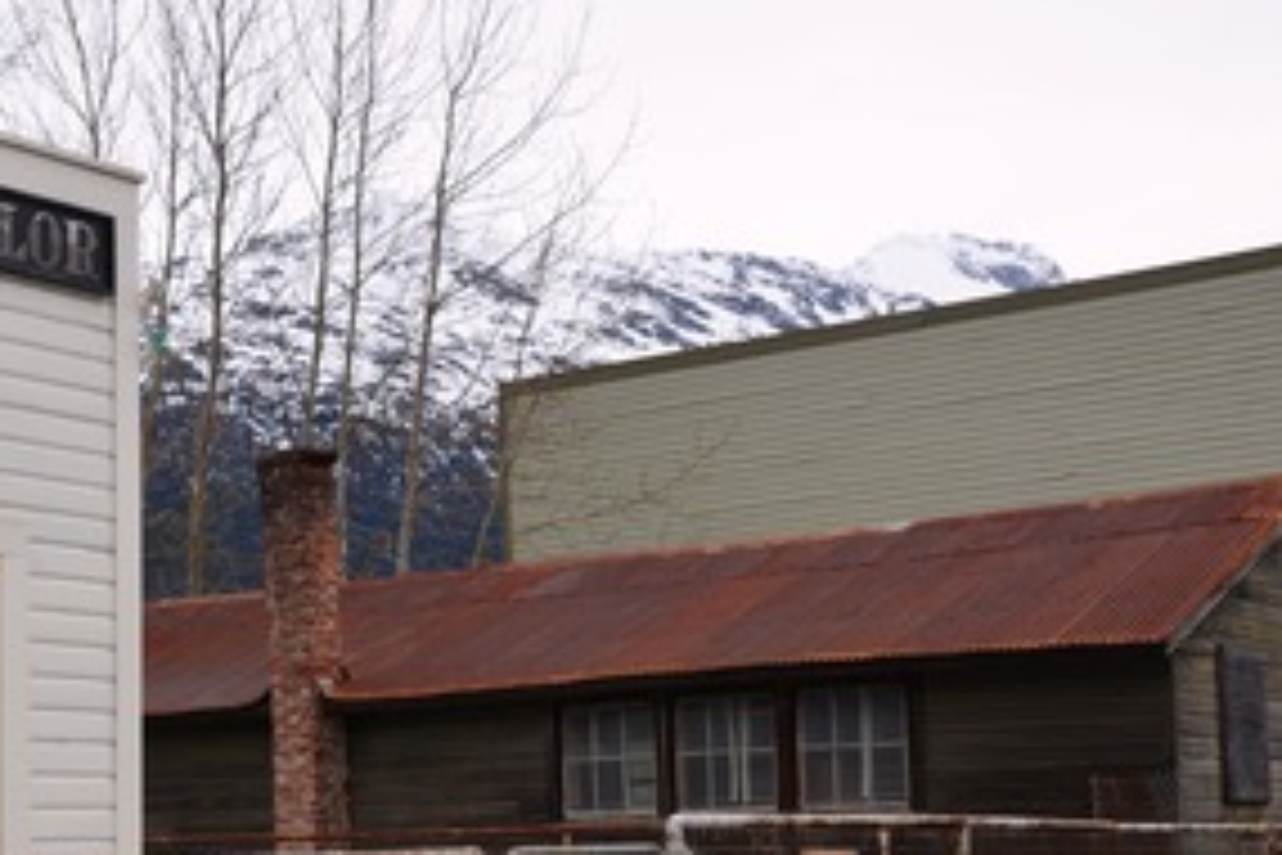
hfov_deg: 30.7
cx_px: 162
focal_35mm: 63
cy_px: 677
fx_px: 2243
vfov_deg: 21.3
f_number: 7.1
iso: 100
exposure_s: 1/250
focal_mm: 24
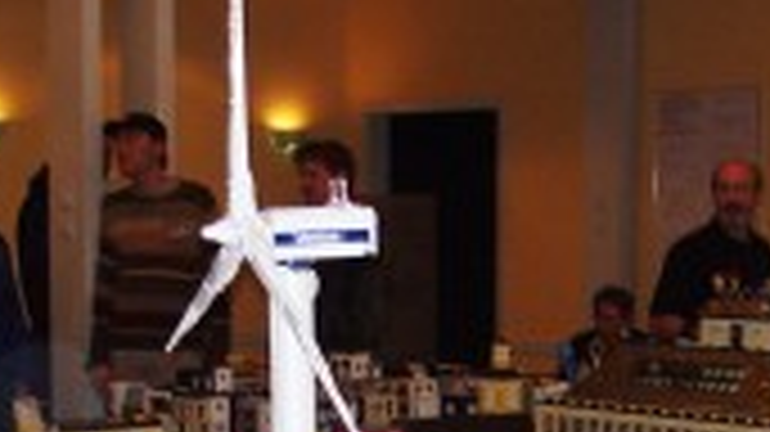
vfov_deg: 11.5
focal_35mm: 103
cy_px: 531
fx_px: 2102
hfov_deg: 20.8
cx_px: 360
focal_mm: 6
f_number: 2.7
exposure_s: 1/60
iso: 100
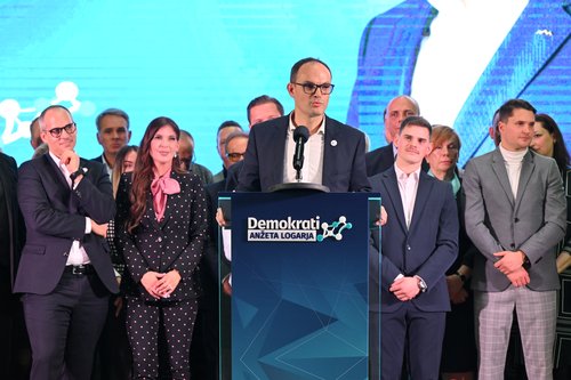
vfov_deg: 7.8
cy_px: 190
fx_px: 2775
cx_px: 286
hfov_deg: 11.7
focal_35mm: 175
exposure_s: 1/160
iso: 2500
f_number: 8
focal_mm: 175
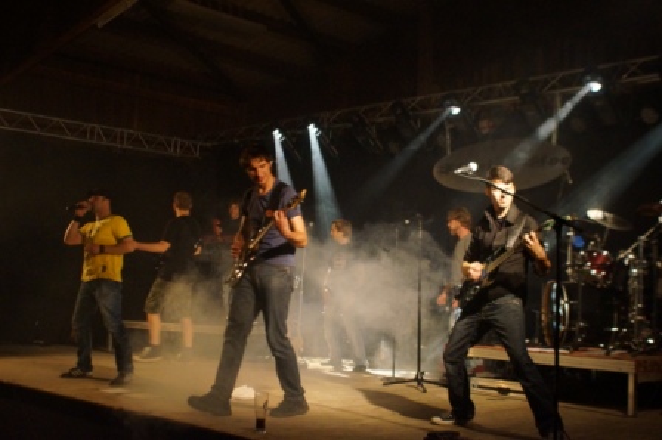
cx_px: 331
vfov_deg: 31.8
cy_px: 220
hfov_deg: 46.4
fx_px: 772
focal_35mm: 42
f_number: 3.5
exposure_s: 1/50
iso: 3200
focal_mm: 28
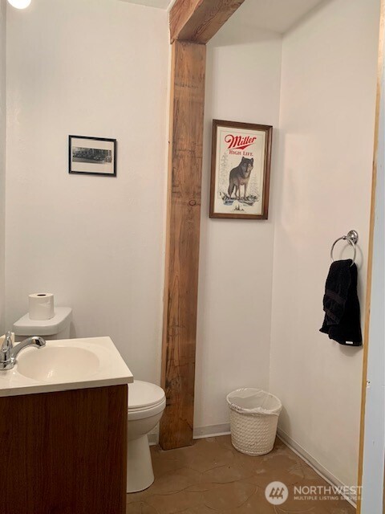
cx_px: 192
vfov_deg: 67.3
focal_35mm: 26
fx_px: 386
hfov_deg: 53.1
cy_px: 257
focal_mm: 4.25
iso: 80
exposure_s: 1/60
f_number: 1.8
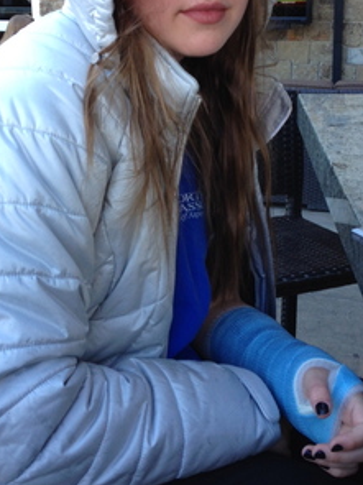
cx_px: 195
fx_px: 798
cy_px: 179
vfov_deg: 33.6
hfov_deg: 25.6
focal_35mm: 57
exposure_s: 1/120
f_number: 2.4
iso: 64
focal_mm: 4.28
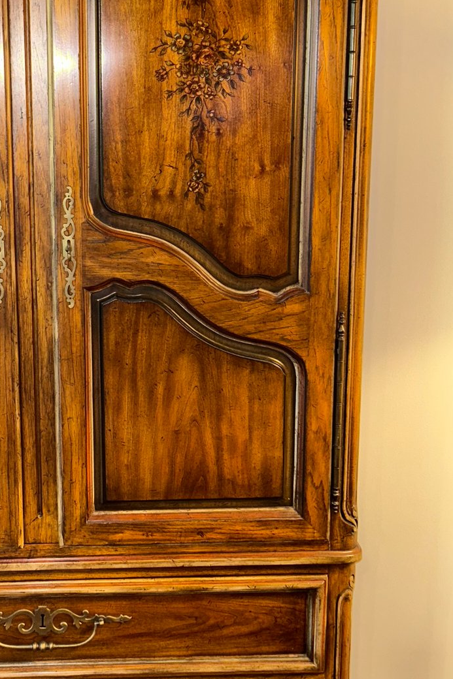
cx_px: 41
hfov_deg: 25.2
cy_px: 265
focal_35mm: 52
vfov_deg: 38.0
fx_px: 982
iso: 50
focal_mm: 5.7
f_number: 1.5
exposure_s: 1/13
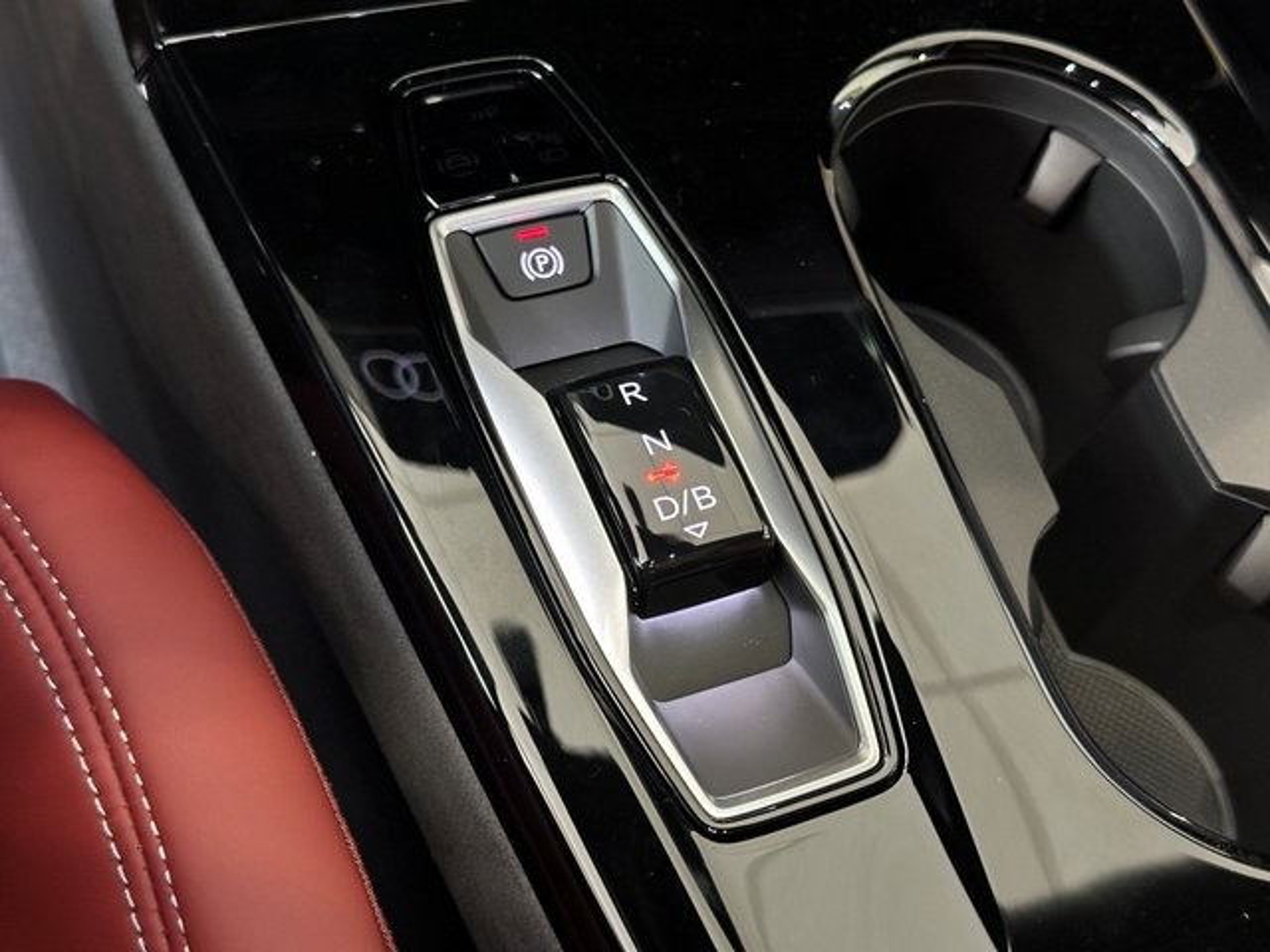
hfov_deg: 39.7
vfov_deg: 30.3
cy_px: 476
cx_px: 635
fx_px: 1761
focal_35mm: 48
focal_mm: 6.86
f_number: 1.78
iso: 640
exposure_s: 1/30
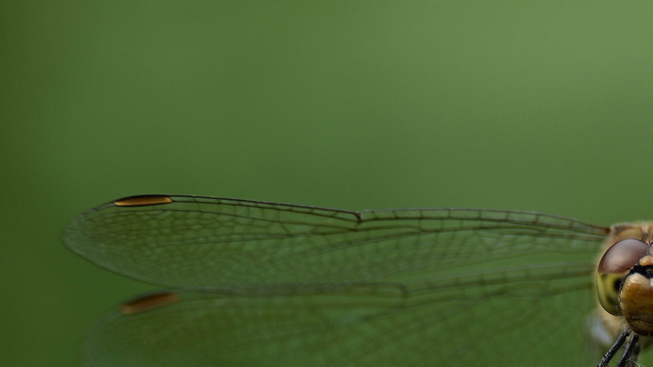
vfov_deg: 2.0
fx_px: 10753
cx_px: 664
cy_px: 302
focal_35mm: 621
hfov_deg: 3.5
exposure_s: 1/250
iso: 100
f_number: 5.6
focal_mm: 160
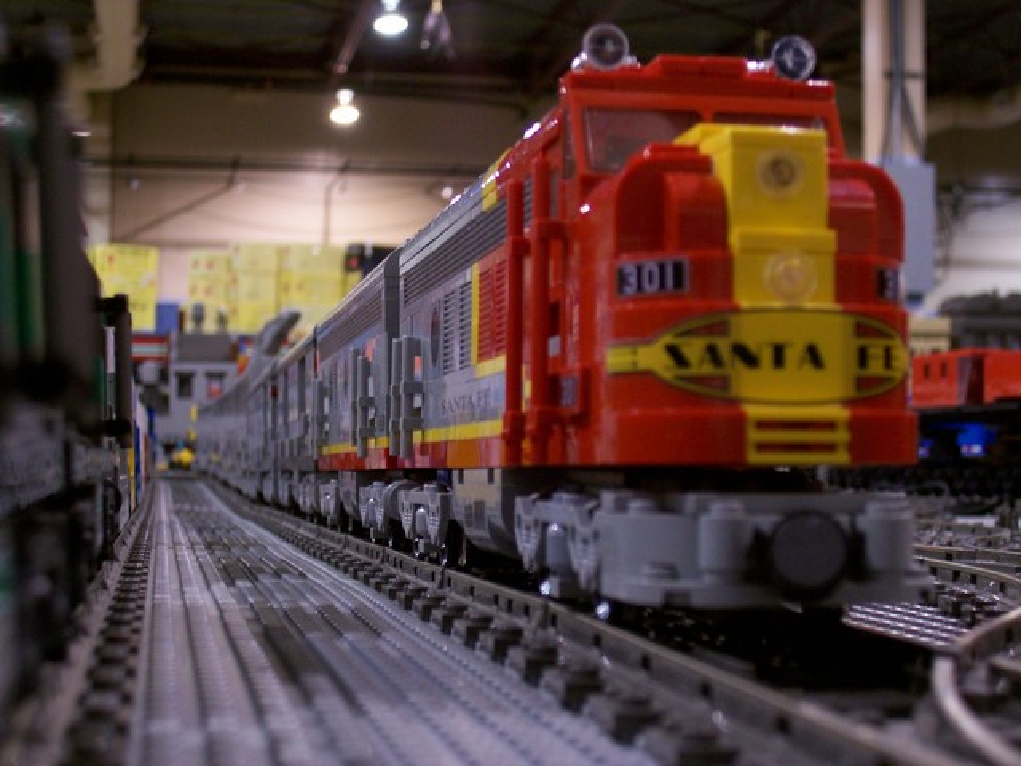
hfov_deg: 29.8
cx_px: 510
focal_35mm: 65
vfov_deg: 22.6
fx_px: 1917
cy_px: 383
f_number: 3.6
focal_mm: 10.8
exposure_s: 1/8
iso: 160
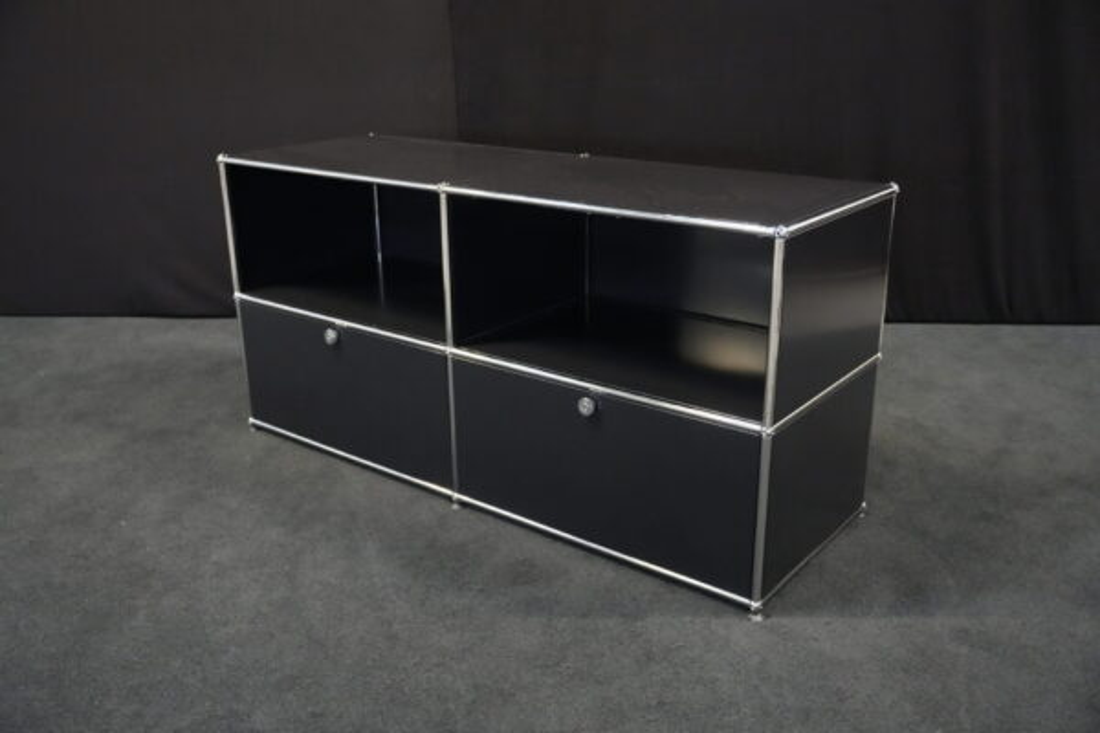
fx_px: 1008
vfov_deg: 40.0
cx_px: 550
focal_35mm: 33
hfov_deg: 57.2
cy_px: 366
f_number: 4
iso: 12800
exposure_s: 1/80
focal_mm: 33
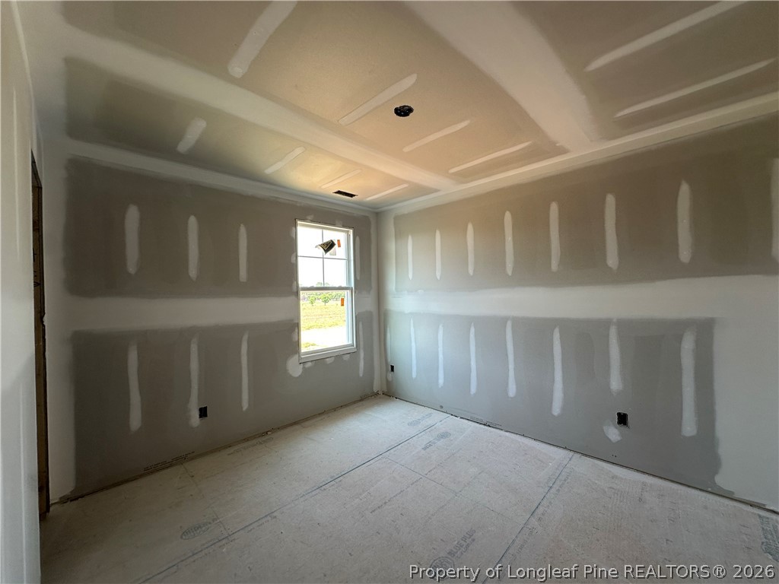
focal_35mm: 14
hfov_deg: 102.1
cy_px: 292
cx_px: 390
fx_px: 315
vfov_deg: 85.7
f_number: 2.2
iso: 50
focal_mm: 2.22
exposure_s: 1/99
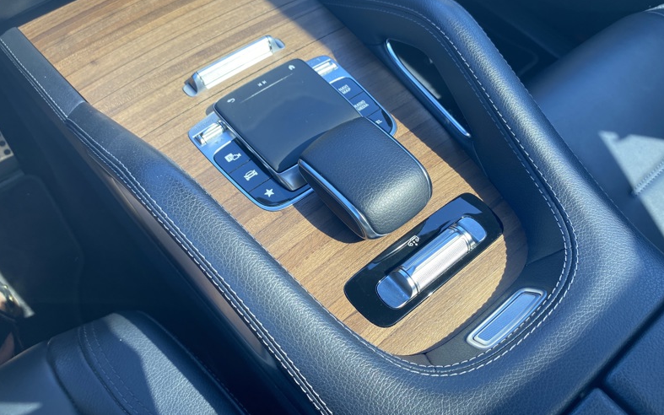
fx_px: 507
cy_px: 166
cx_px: 329
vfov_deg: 44.3
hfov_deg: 66.5
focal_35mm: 28
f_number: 1.8
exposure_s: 1/122
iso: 50
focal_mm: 4.25
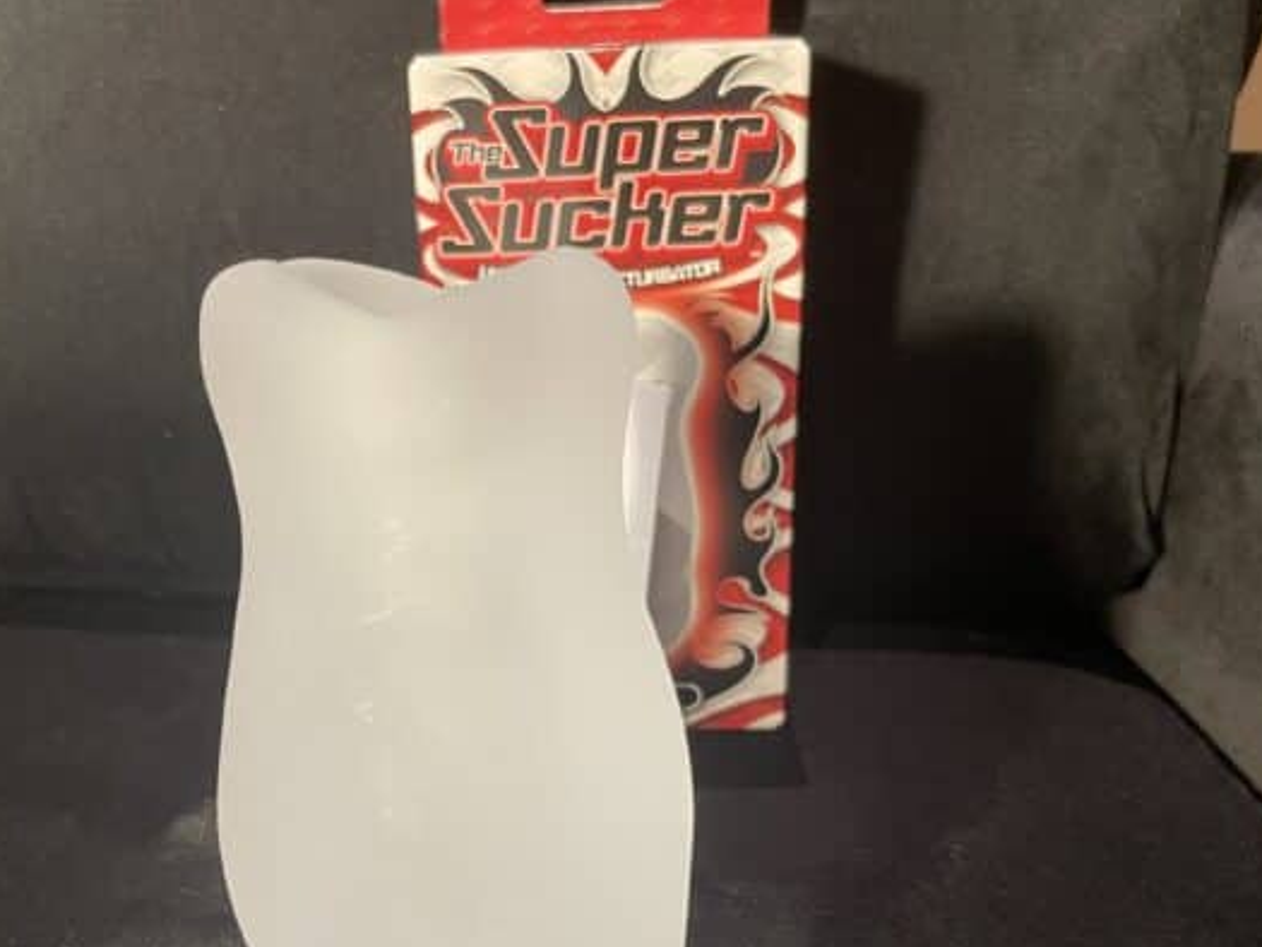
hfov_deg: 48.8
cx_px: 526
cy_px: 649
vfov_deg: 37.2
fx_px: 1386
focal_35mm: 38
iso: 200
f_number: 1.6
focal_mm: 4.2
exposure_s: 1/60
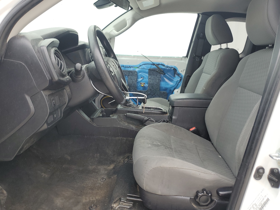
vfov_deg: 53.1
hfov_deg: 67.3
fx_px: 210
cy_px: 105
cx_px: 140
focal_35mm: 26
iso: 50
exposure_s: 1/263
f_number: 1.5
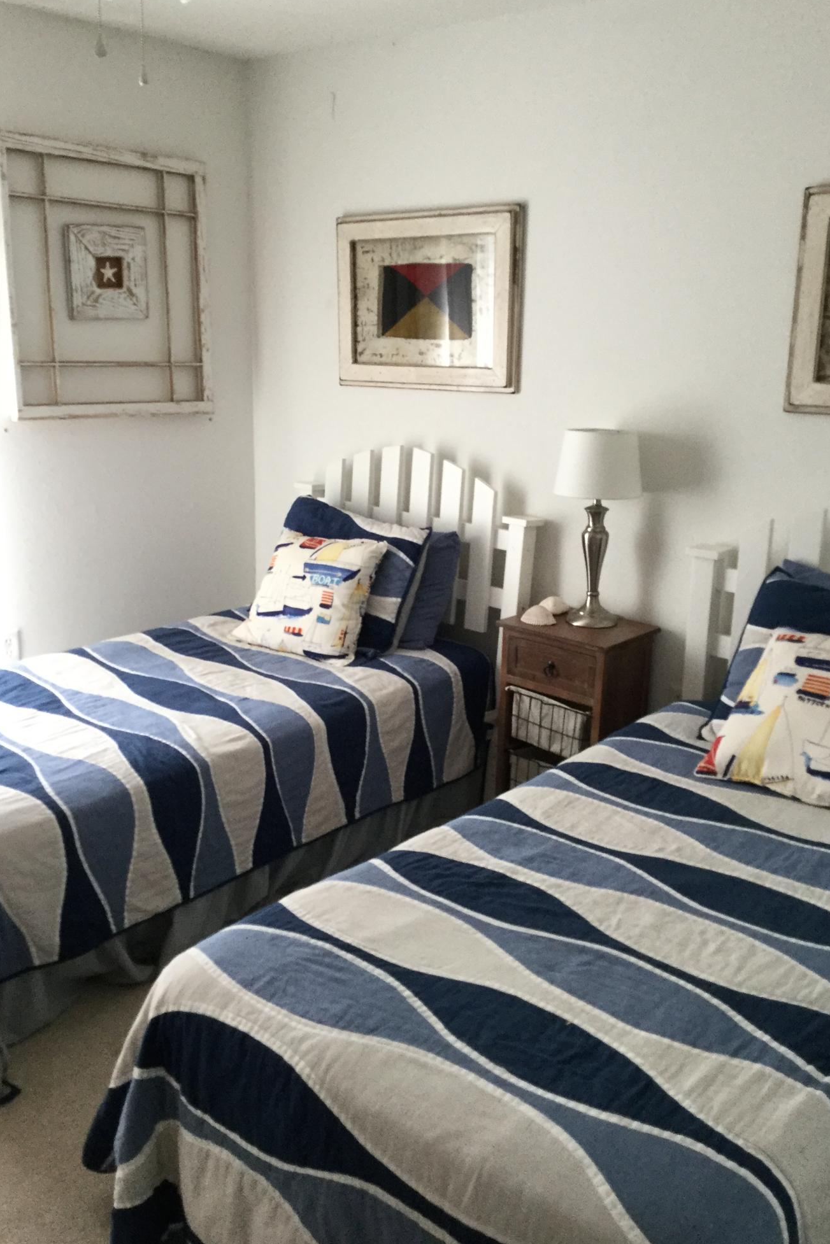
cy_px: 609
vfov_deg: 57.2
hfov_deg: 40.0
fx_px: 1141
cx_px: 413
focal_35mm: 33
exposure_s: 1/30
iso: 50
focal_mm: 3.3
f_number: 2.4
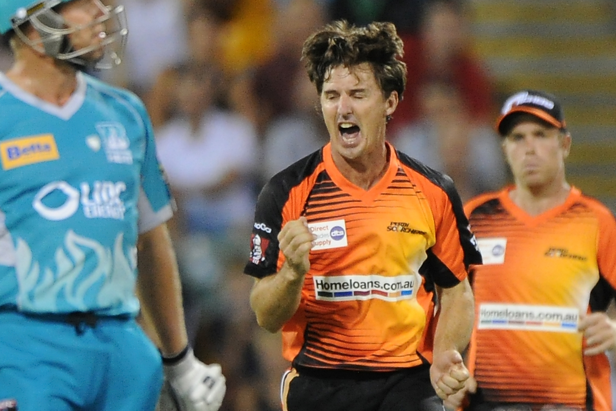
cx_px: 216
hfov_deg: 2.5
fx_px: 14133
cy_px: 235
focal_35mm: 826
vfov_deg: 1.7
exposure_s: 1/800
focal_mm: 550
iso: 4000
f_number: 4
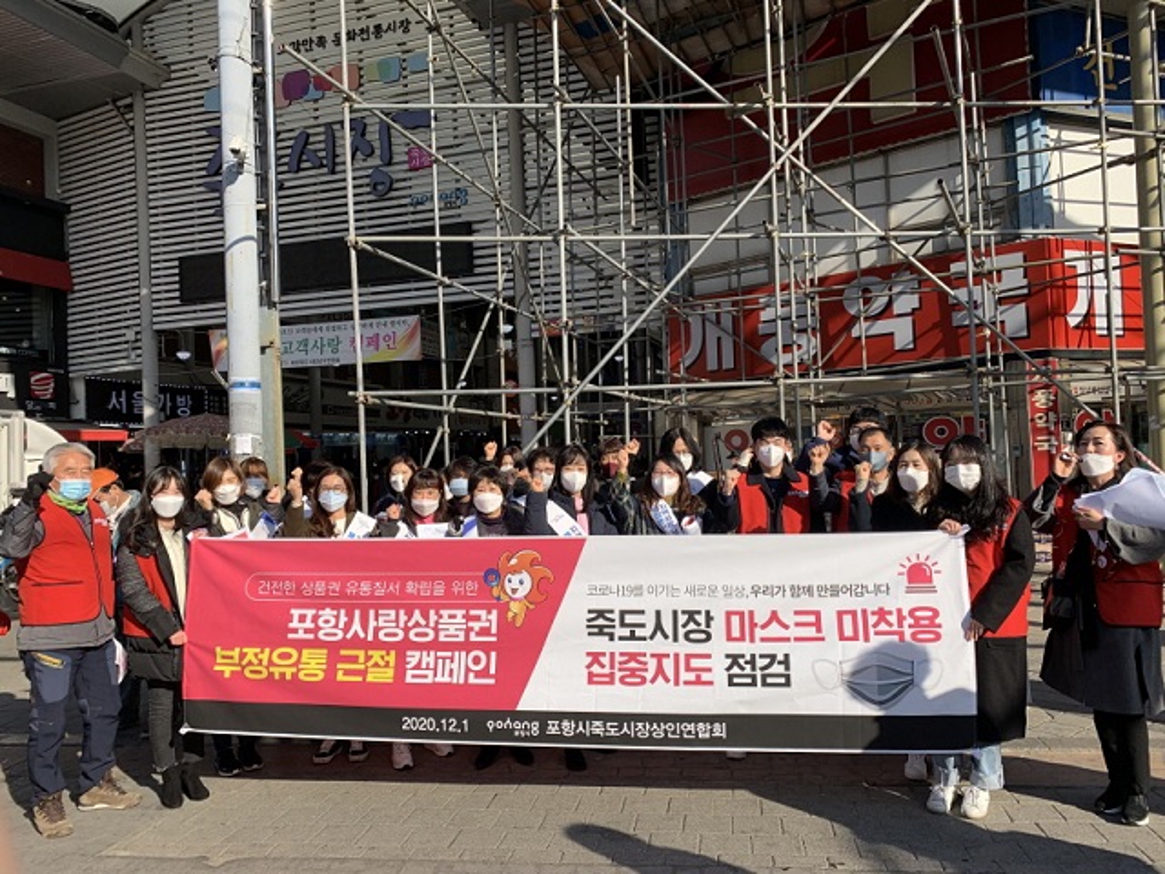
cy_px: 437
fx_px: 875
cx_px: 582
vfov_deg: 53.1
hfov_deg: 67.3
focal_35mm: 26
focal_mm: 4.25
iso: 25
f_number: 1.8
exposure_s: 1/1992
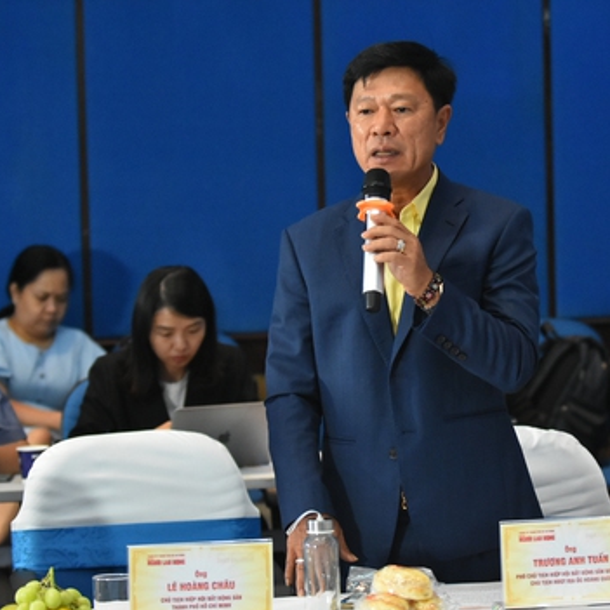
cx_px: 447
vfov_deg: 11.4
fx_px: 3050
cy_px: 311
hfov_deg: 11.4
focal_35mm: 153
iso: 3200
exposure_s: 1/200
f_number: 2.8
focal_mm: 78
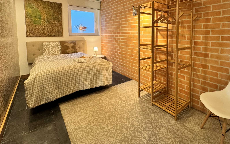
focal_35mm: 19
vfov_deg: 59.8
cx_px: 141
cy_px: 41
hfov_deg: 86.6
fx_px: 119
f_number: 2.2
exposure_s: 1/50
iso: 200
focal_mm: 2.22
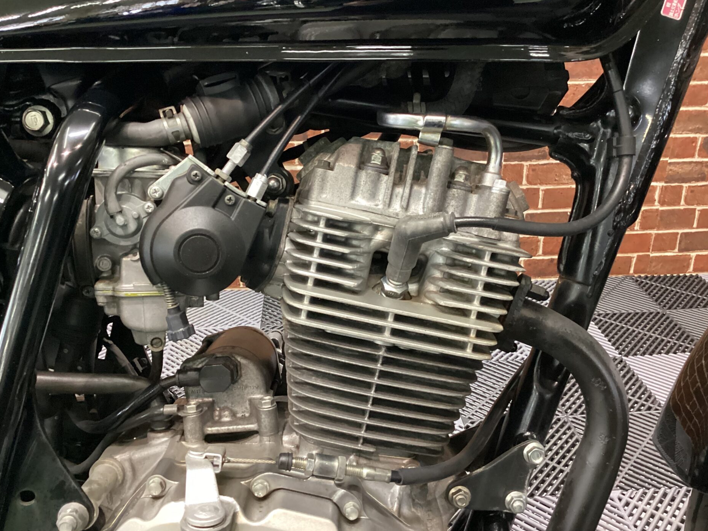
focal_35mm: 32
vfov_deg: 44.2
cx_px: 356
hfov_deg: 56.8
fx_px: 654
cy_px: 266
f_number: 2.4
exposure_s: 1/30
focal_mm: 3.3
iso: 500
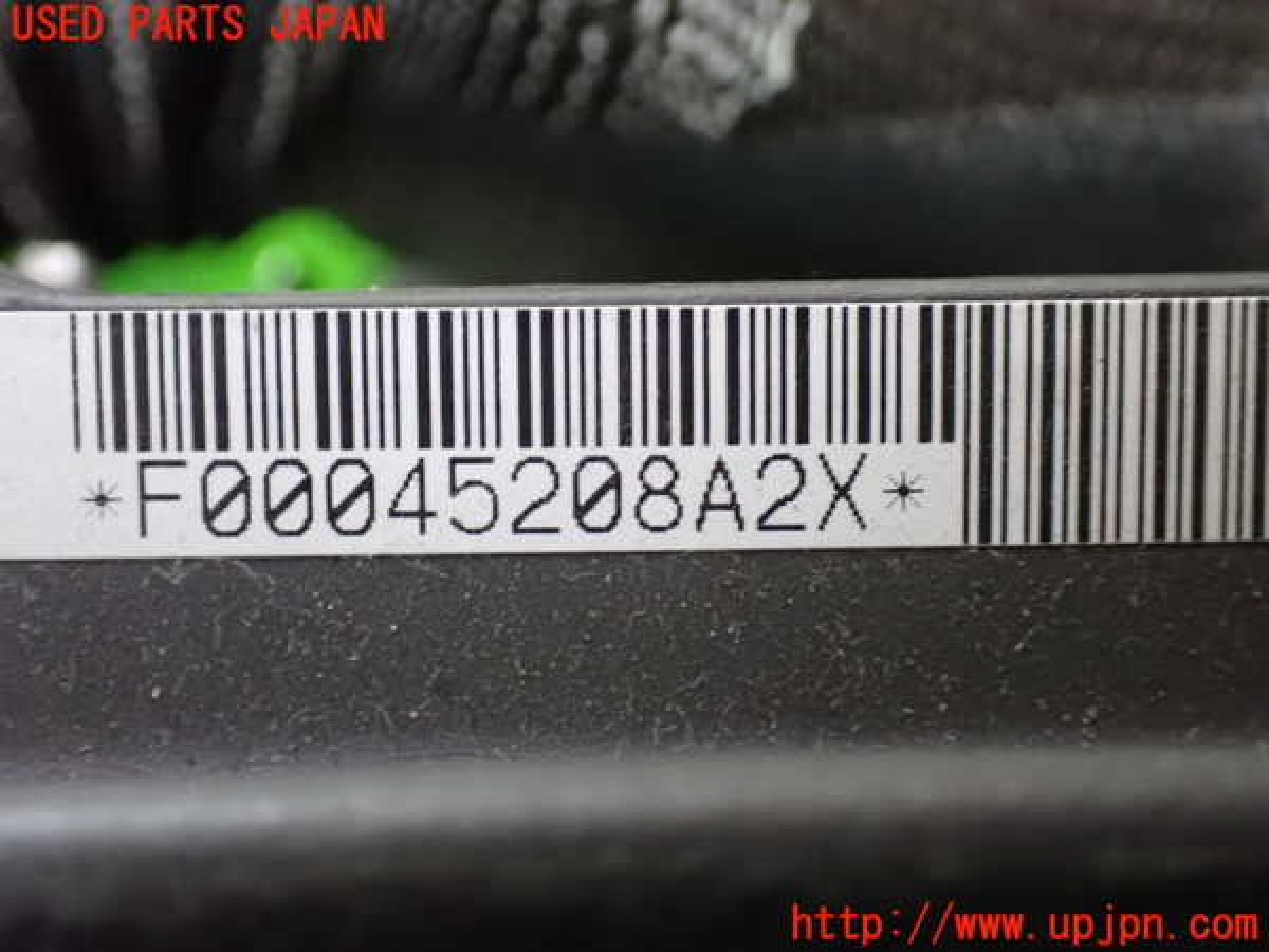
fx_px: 1613
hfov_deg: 42.9
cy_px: 476
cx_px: 634
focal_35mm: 44
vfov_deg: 32.9
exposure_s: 1/25
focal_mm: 7.84
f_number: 2.9
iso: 1600
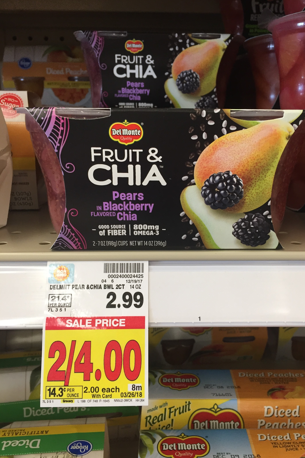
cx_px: 171
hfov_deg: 42.2
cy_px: 229
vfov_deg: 60.3
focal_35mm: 31
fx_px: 394
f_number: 2.2
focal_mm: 4.15
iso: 50
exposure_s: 1/30
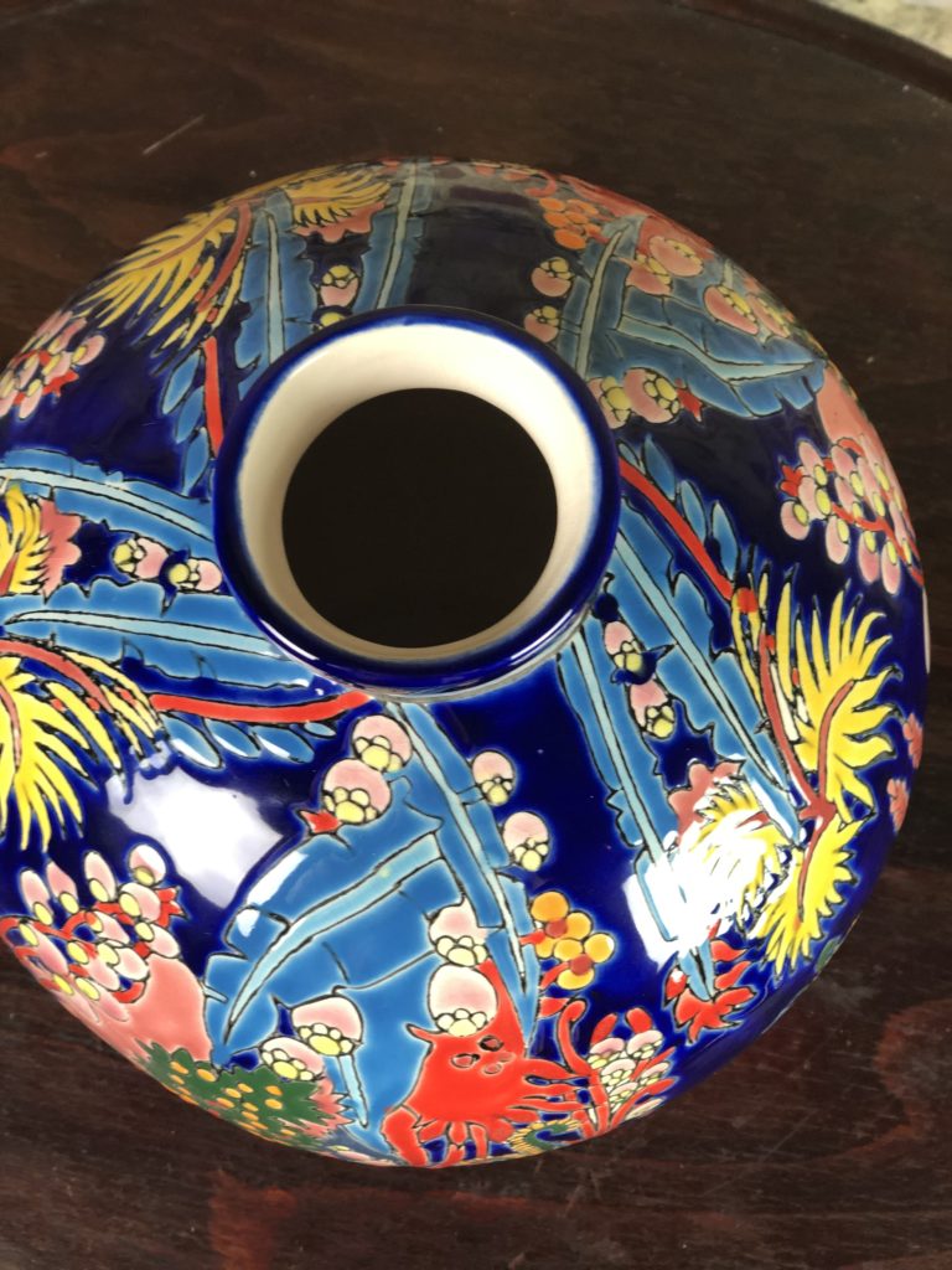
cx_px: 476
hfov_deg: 28.0
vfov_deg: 36.8
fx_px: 1907
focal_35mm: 52
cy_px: 635
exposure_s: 1/33
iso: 80
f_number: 2.4
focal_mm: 6
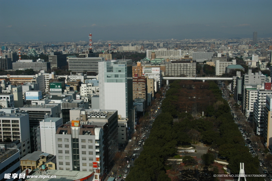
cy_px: 90
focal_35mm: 48
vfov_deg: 28.0
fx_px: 362
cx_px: 136
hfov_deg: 41.1
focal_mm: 32
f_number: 11
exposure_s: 1/500
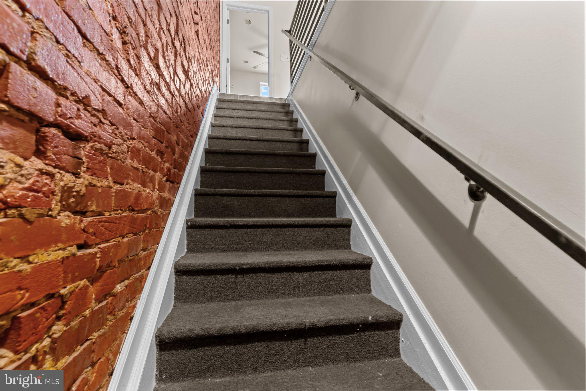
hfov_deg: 93.3
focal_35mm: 17
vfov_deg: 70.4
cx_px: 293
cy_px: 196
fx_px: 277
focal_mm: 17
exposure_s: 1.6
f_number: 8
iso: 500
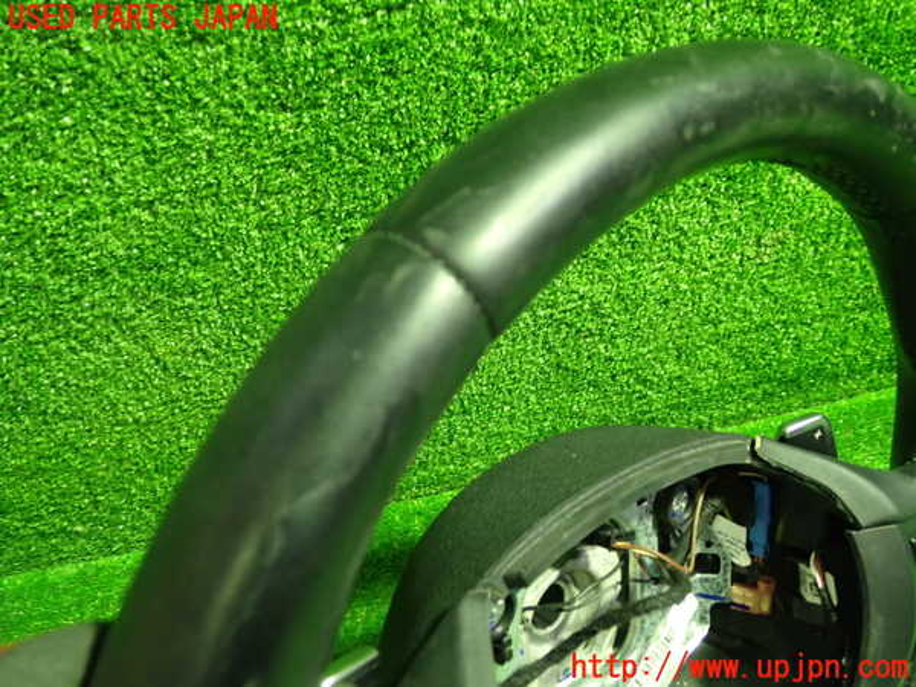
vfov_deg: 46.8
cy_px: 344
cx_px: 458
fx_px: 794
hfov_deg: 60.0
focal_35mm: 30
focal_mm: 5.4
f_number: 2.3
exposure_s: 1/30
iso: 640
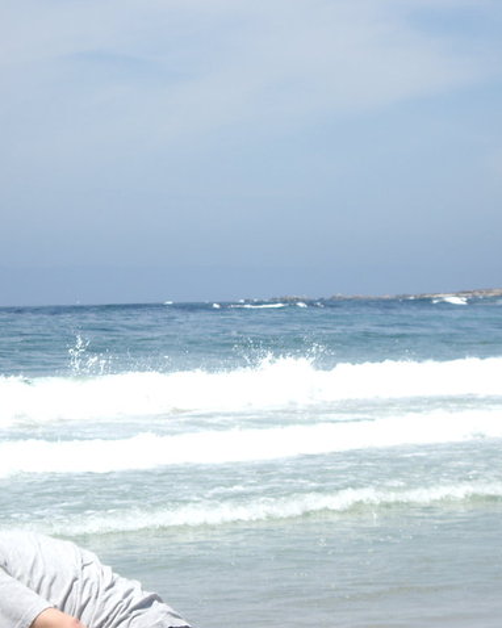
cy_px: 314
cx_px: 221
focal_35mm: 149
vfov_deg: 12.9
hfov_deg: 10.4
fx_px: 2769
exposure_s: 1/320
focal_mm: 18.6
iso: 50
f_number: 5.2
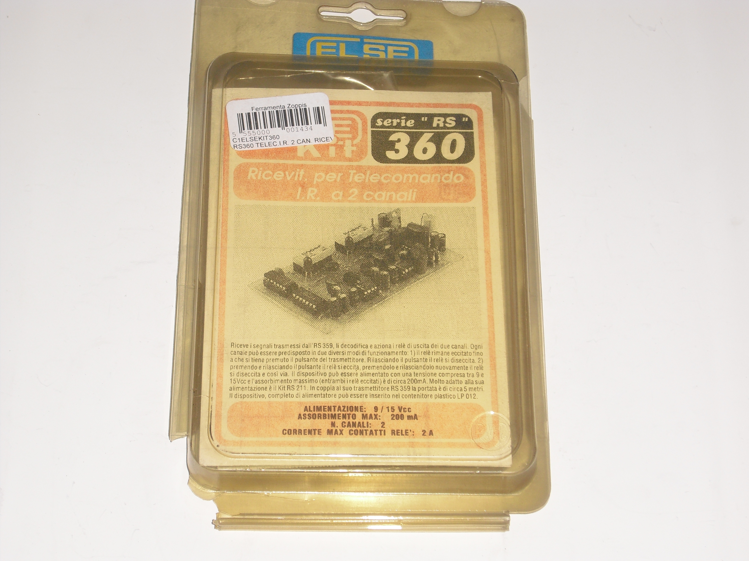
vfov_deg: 18.9
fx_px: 1688
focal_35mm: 78
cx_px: 374
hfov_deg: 25.0
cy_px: 280
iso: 100
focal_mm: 12.8
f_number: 4.2
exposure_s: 1/60
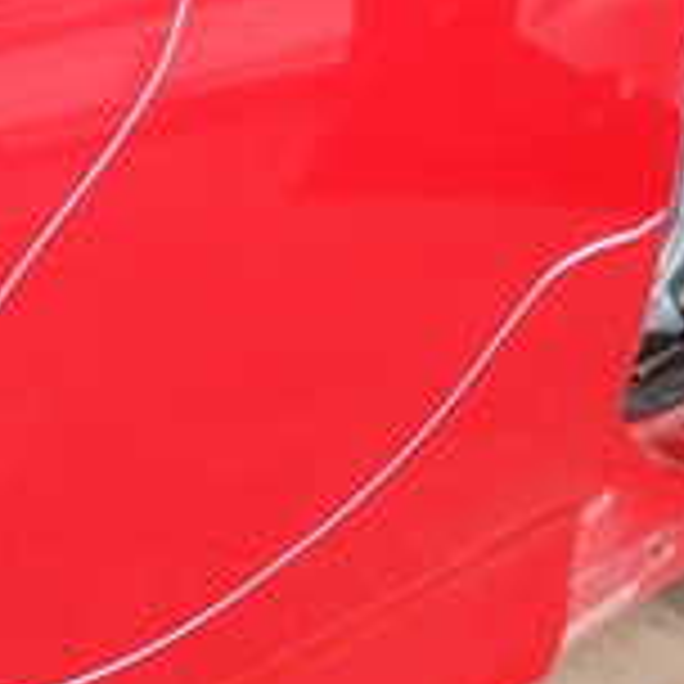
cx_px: 117
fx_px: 1945
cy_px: 392
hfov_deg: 19.7
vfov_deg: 19.9
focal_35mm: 87
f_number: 2
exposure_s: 1/60
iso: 100
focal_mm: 4.5
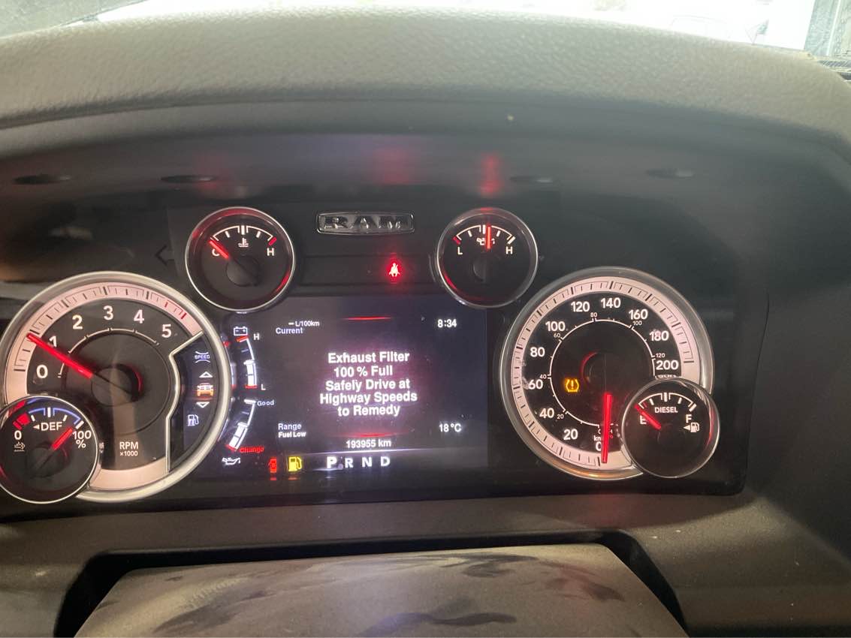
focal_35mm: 29
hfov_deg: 61.7
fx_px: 713
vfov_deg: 48.2
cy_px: 319
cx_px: 426
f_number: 1.8
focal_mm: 3
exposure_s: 1/40
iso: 200
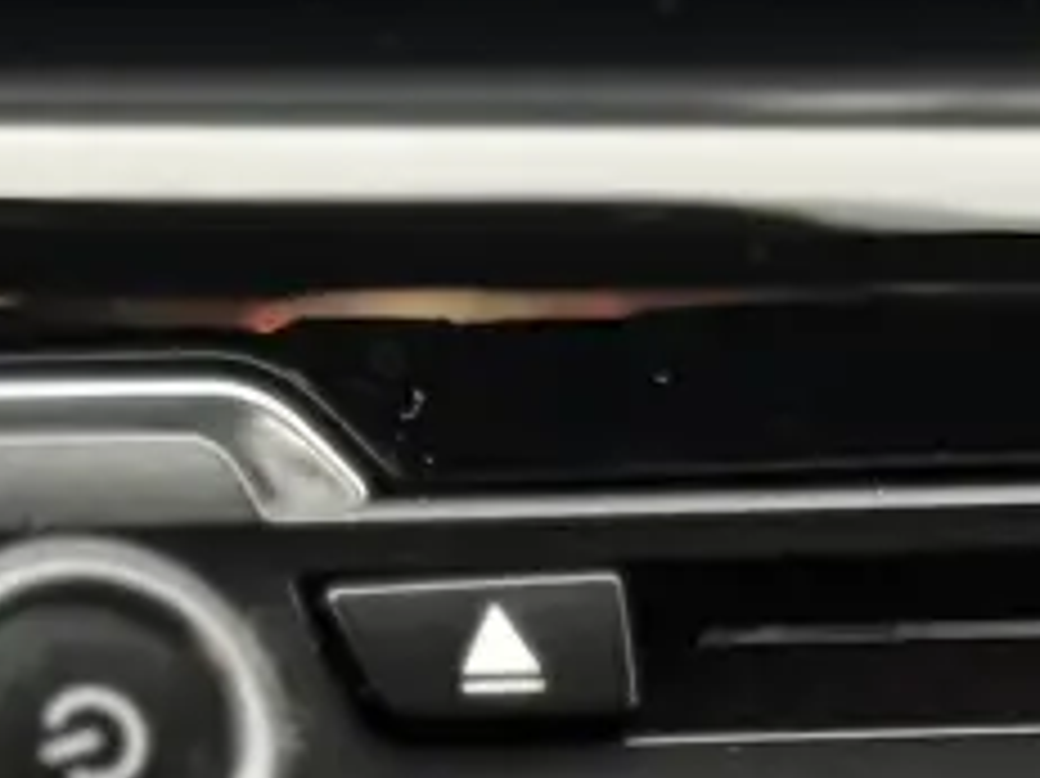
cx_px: 2071
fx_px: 8978
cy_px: 2347
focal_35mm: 299
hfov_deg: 6.4
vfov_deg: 4.7
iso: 200
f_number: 1.78
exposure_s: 1/106
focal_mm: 6.76
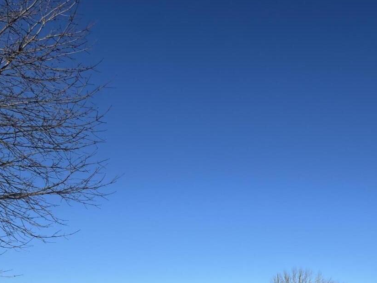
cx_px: 221
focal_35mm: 34
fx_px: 370
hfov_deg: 53.7
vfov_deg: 34.4
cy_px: 331
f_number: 2.2
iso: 50
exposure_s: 1/2674
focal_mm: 2.22
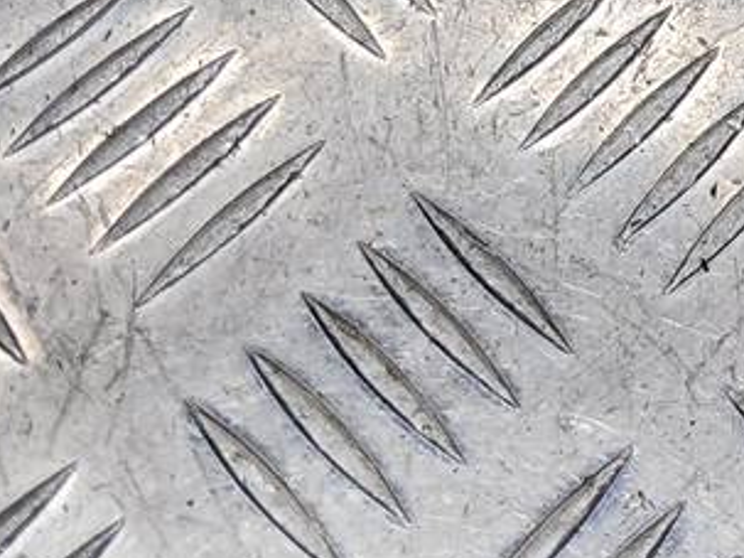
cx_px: 835
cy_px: -332
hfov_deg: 21.1
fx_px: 1891
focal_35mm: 88
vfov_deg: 15.2
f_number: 1.8
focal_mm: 3.98
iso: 25
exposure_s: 1/100
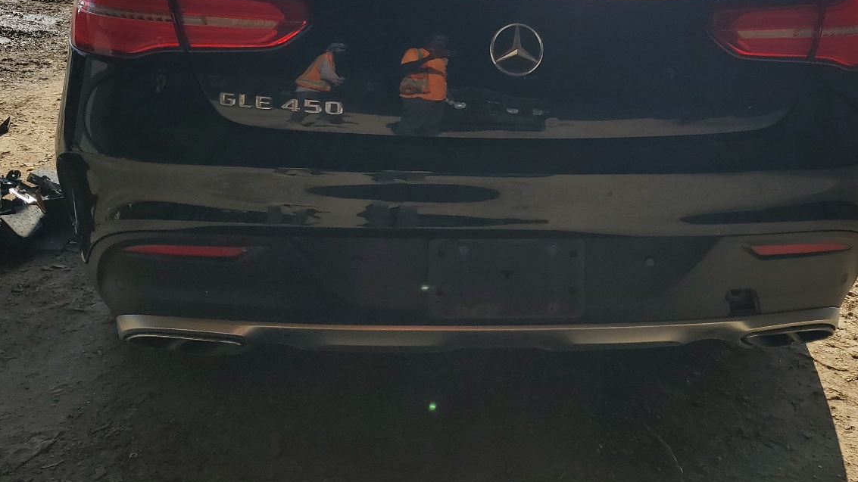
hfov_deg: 50.4
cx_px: 484
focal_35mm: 40
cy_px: 86
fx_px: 910
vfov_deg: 28.9
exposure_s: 1/3333
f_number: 1.5
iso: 50
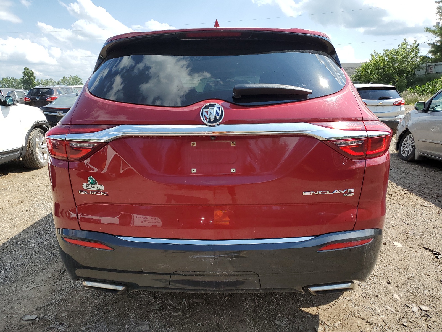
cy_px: 166
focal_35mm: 26
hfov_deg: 67.3
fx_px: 332
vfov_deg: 53.1
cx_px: 221
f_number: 1.5
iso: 50
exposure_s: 1/2000
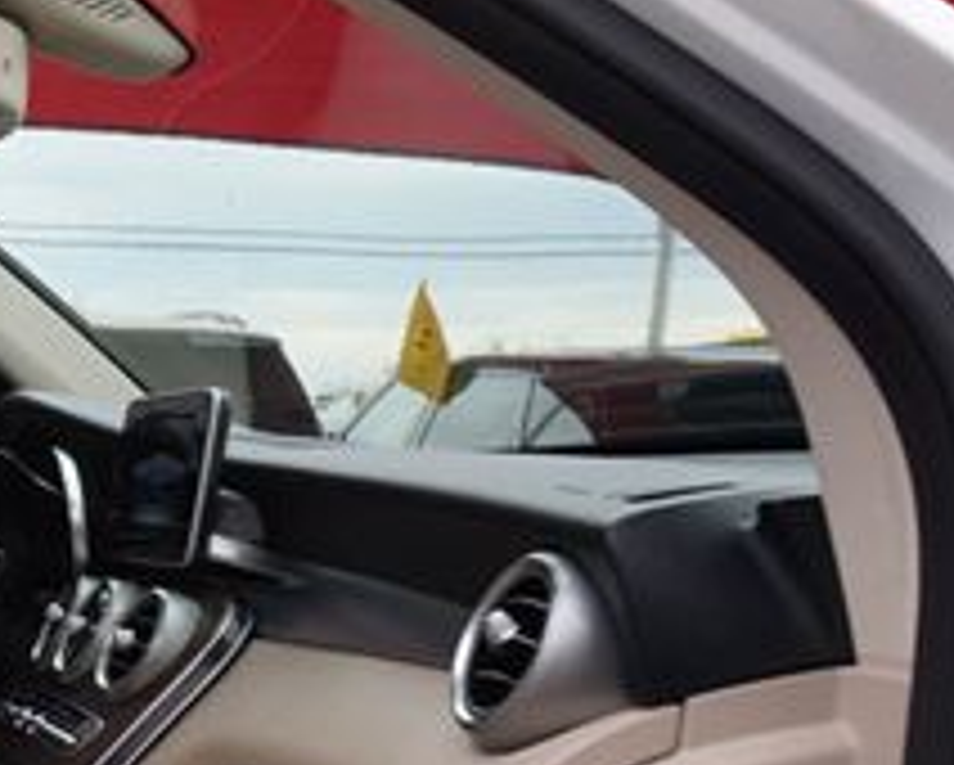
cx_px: -392
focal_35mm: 68
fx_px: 1922
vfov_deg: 21.4
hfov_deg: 23.5
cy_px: 842
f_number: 5.6
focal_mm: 16
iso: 100
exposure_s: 1/80
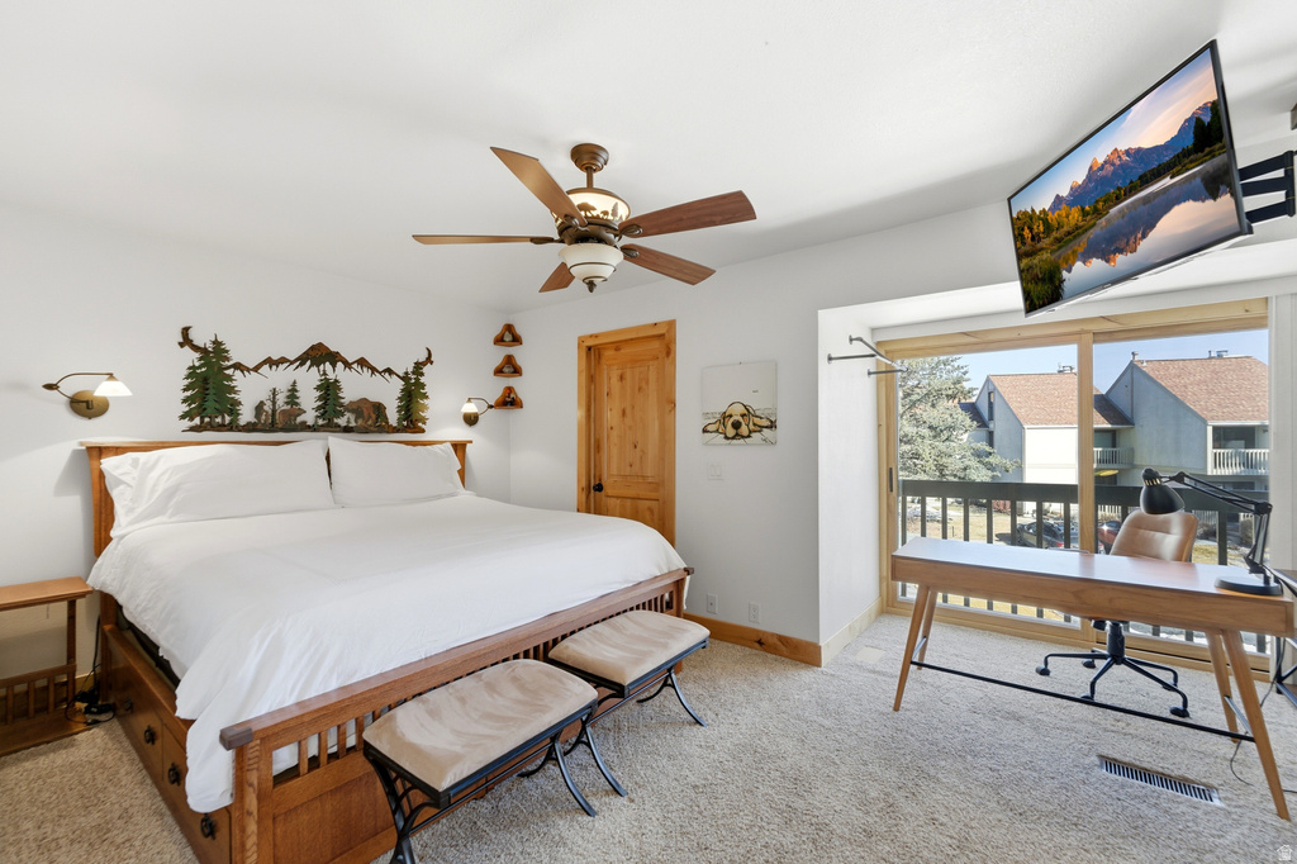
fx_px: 504
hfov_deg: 104.3
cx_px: 648
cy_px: 432
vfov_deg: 81.2
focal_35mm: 14
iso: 500
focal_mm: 14
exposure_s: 1/640
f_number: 8
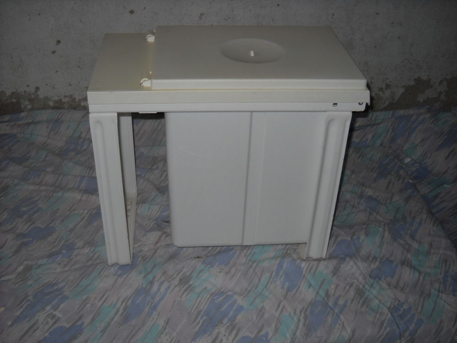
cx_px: 228
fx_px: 541
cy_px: 172
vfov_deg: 35.1
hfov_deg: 45.8
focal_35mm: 41
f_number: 3.1
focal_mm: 6.72
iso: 64
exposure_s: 1/30
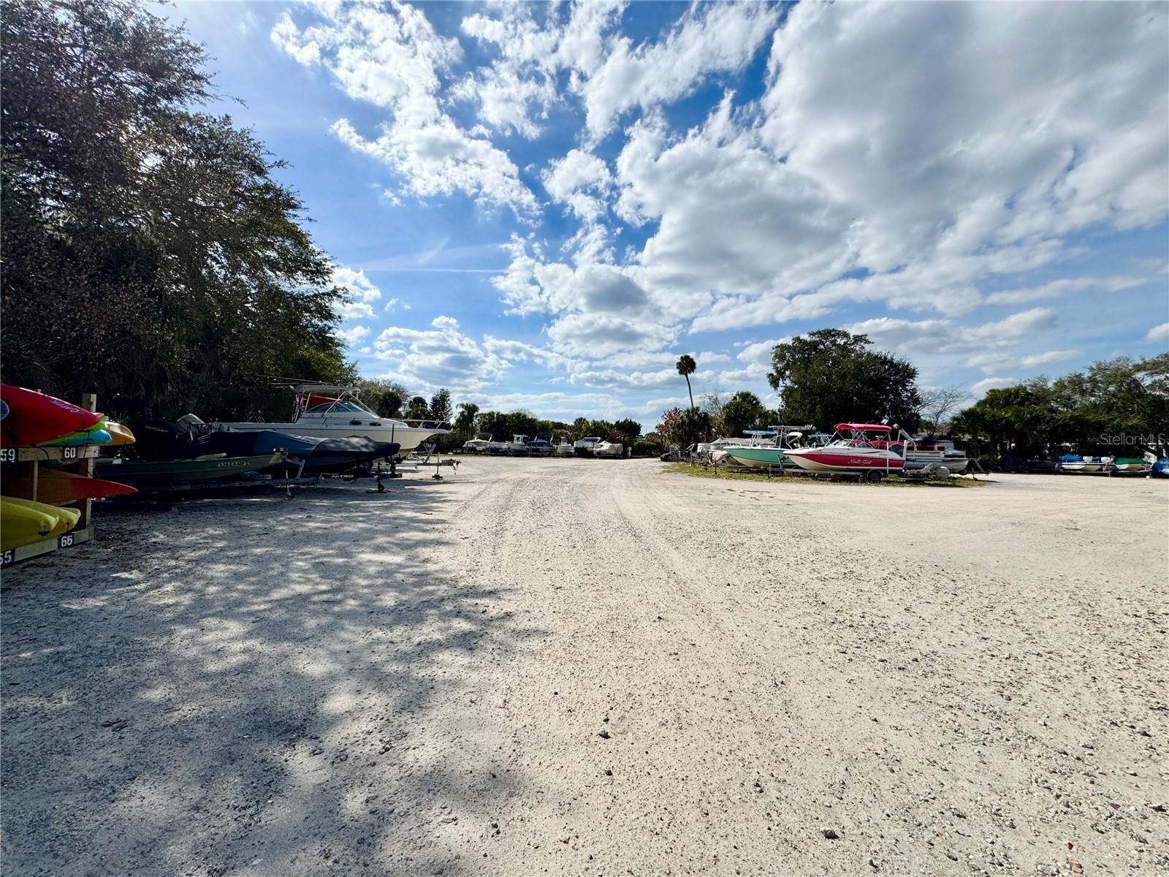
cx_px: 584
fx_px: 473
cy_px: 438
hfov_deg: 102.1
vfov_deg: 85.7
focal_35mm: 14
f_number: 2.2
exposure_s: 1/3906
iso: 32
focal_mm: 2.22
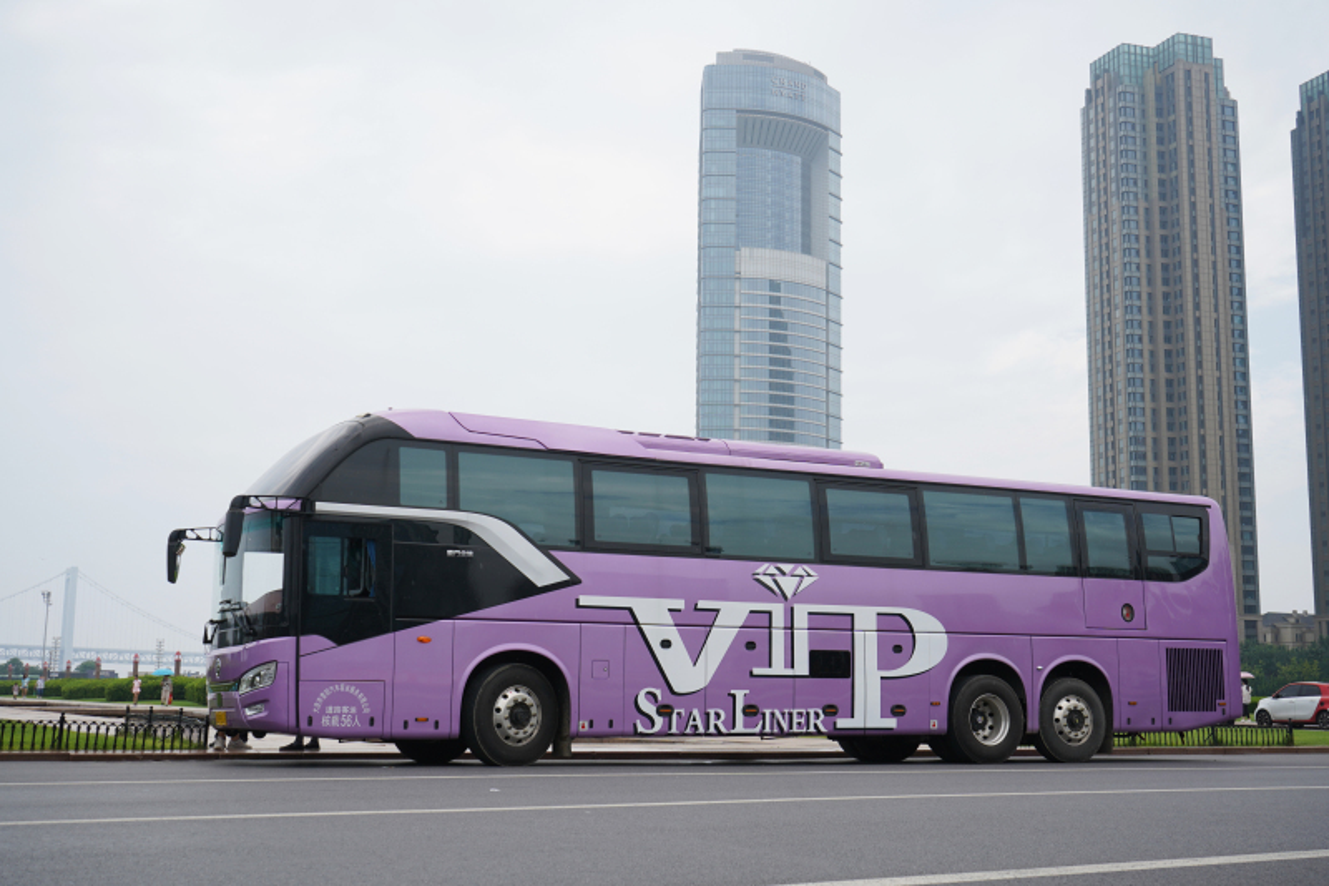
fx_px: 1513
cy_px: 443
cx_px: 664
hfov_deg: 47.4
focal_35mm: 41
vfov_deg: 32.6
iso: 200
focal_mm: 41
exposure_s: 1/500
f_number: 8
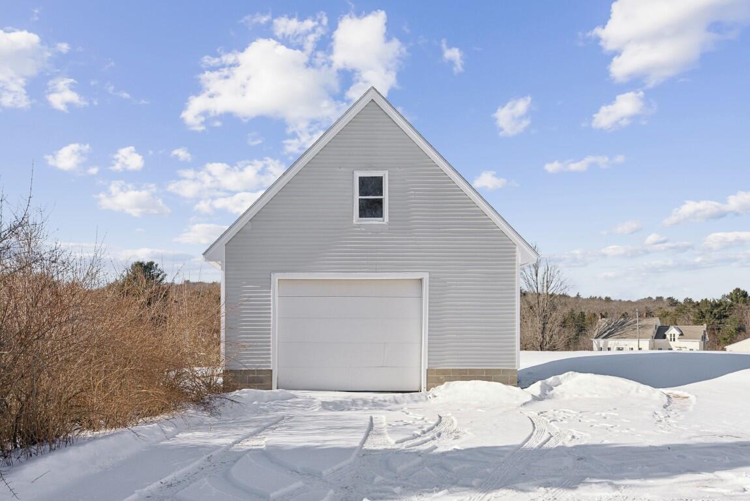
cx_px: 375
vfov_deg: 42.4
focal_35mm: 31
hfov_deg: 60.3
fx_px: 646
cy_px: 250
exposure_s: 1/2000
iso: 320
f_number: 7.1
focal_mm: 31
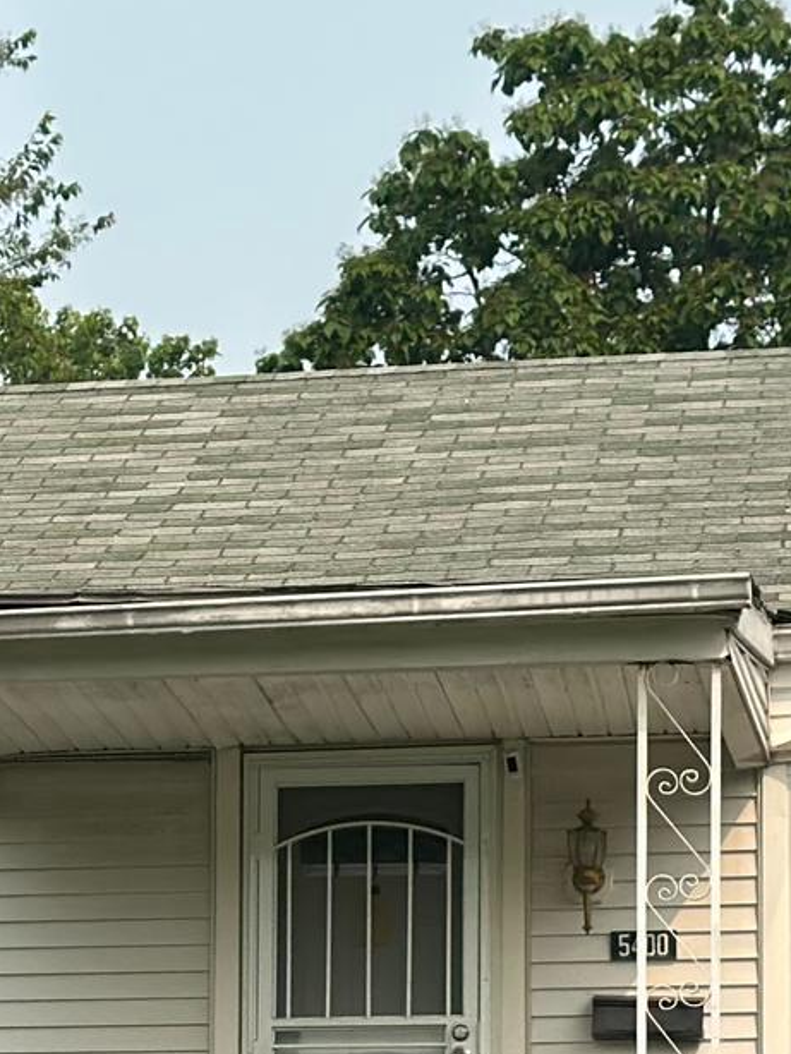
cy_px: 1203
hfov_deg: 9.2
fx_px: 4871
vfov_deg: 12.1
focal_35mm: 160
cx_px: 24
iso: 100
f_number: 1.78
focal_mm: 6.86
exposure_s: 1/4184
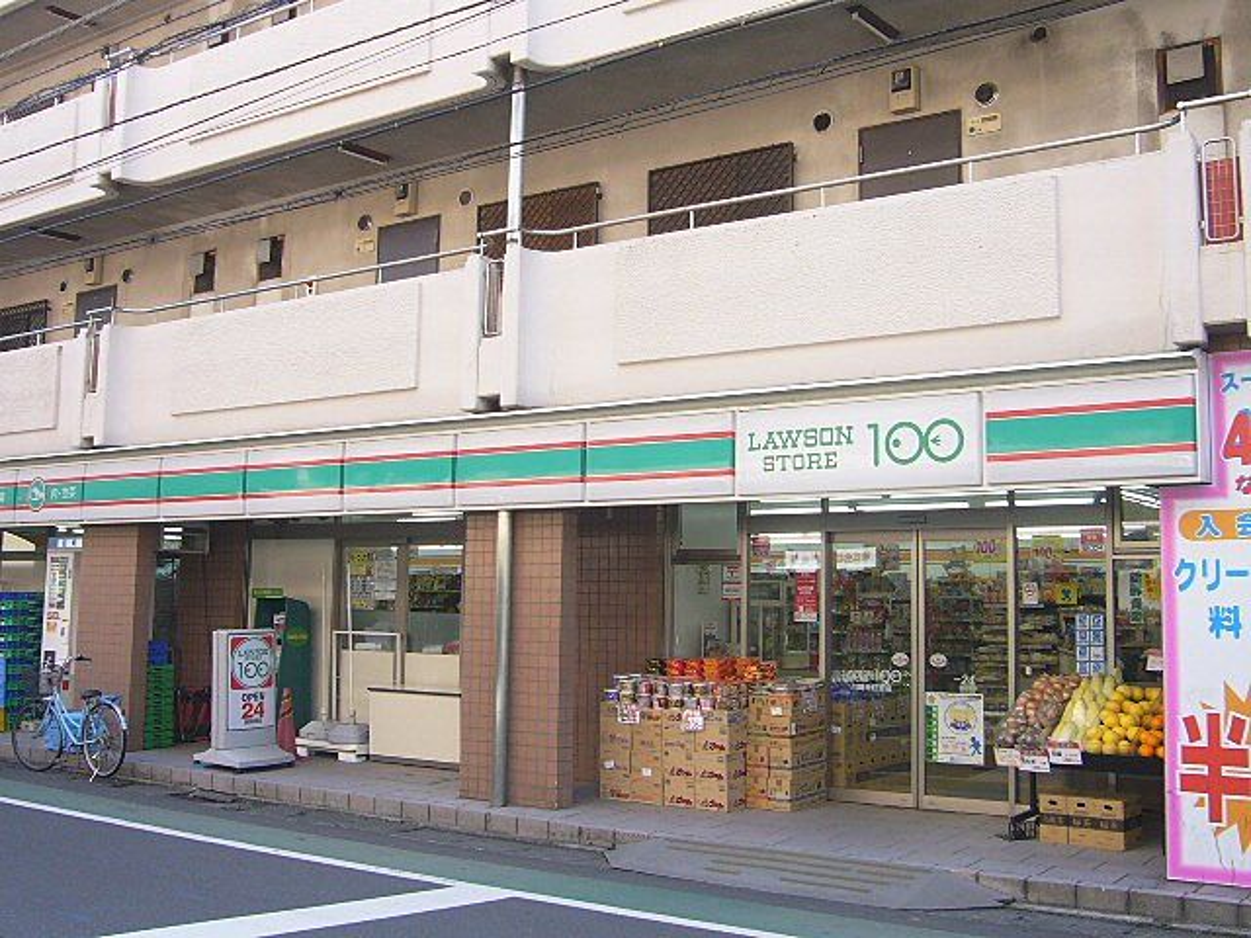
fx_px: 1446
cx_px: 626
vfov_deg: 36.0
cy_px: 469
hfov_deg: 46.8
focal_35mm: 40
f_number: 2.8
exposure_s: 1/125
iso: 80
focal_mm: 4.7
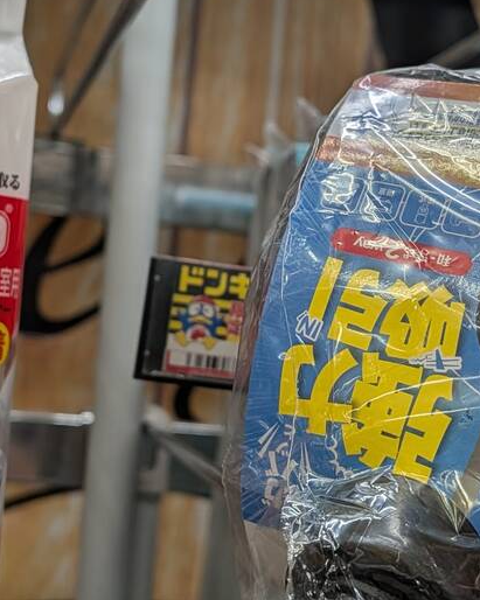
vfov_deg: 26.0
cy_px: 228
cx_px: 253
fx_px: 1297
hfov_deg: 21.0
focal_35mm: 73
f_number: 1.68
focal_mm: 6.9
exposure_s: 1/197
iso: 44
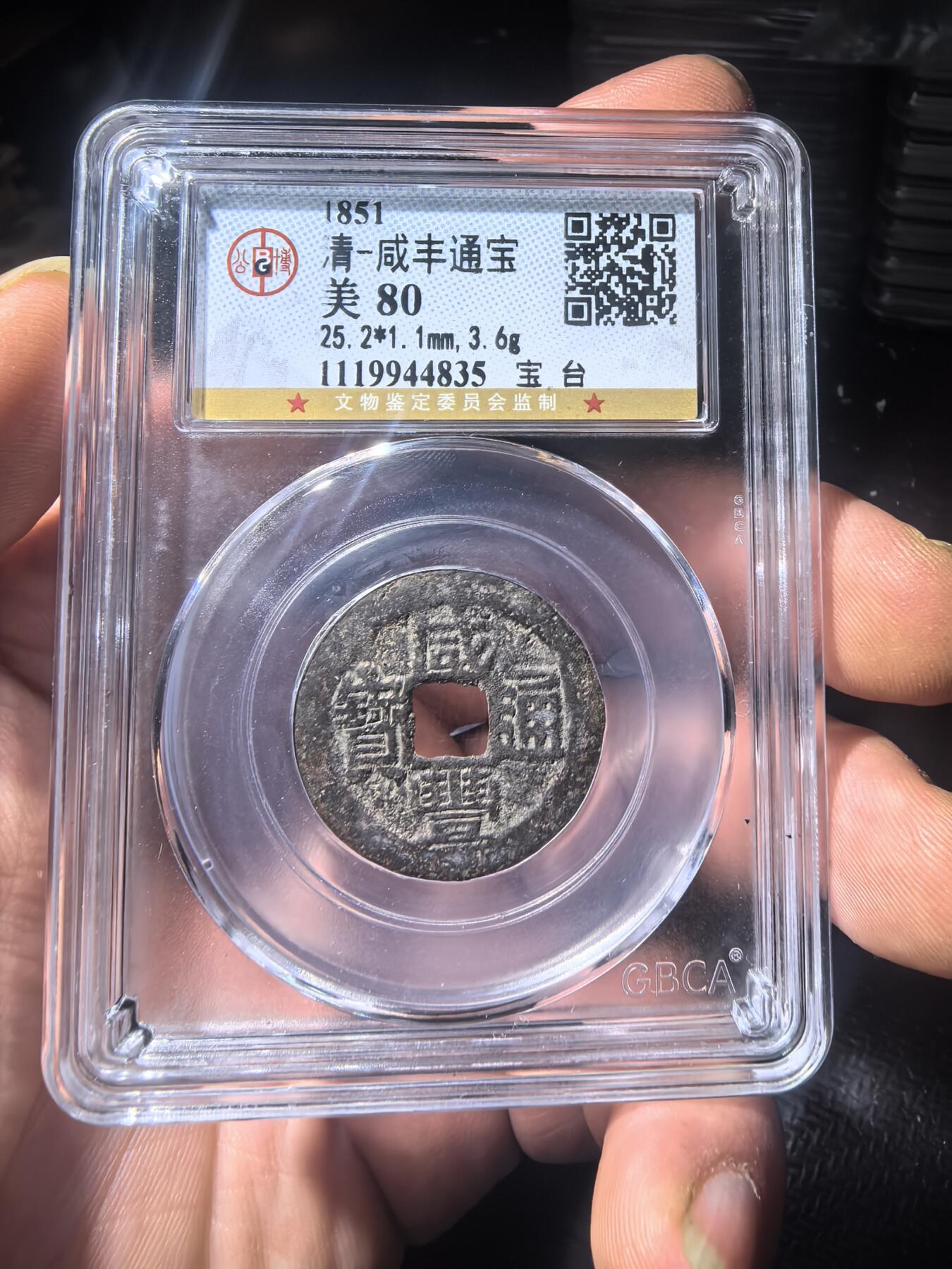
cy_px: 634
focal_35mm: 27
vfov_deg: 65.3
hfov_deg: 51.4
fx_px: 990
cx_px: 476
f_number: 2.2
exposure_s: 1/230
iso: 100
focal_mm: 1.95
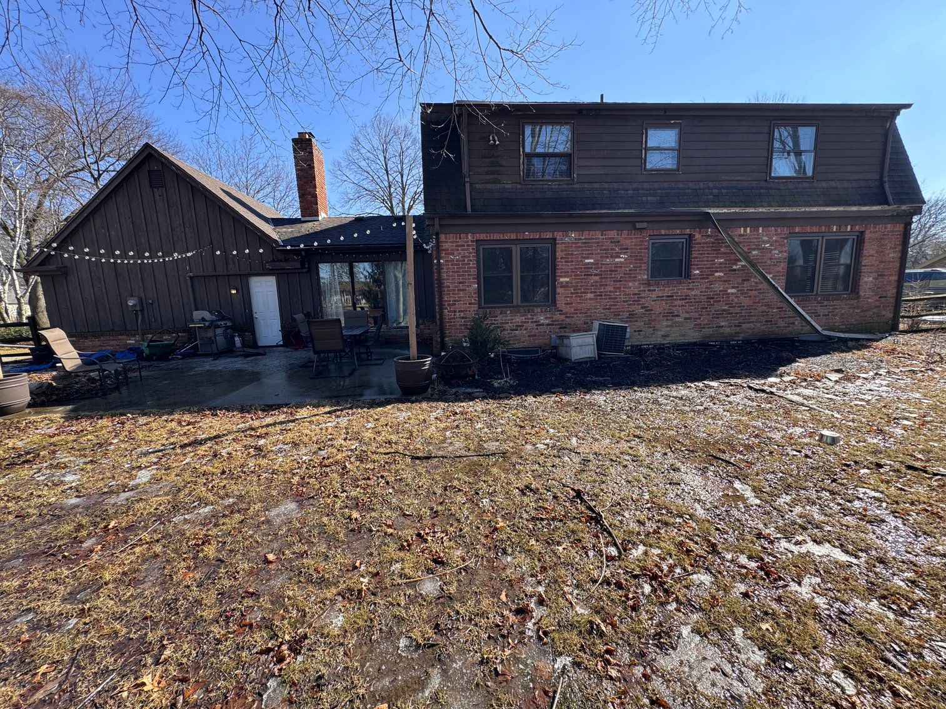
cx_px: 473
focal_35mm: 14
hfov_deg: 102.1
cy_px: 354
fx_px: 383
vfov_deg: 85.7
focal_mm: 2.22
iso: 40
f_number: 2.2
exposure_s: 1/390
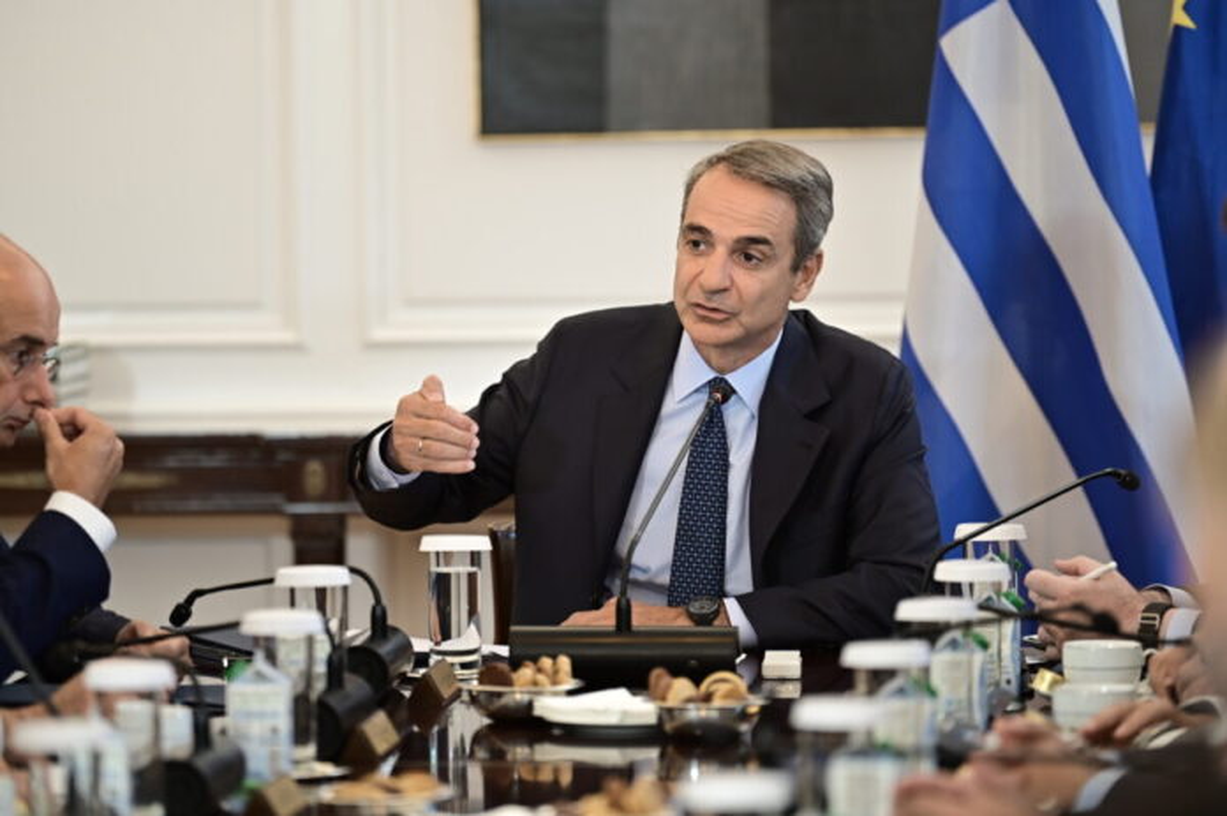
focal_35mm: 200
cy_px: 408
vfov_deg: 6.9
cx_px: 614
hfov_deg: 10.3
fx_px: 6812
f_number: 3.2
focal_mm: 200
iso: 800
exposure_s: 1/200
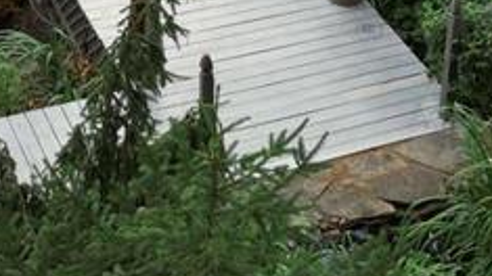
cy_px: -327
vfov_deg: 9.7
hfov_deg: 18.8
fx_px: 1487
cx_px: 220
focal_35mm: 114
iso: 100
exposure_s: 1/25
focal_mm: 6.72
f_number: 1.7
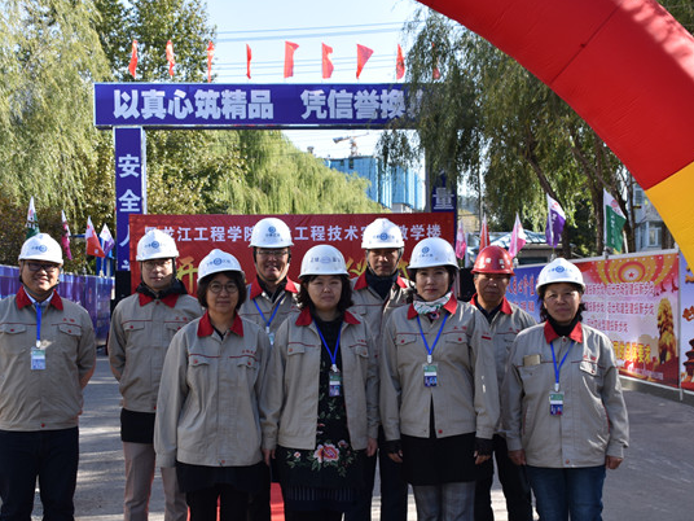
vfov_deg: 26.0
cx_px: 309
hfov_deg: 34.3
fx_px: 1123
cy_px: 317
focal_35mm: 56
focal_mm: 26
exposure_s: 1/125
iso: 100
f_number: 5.6
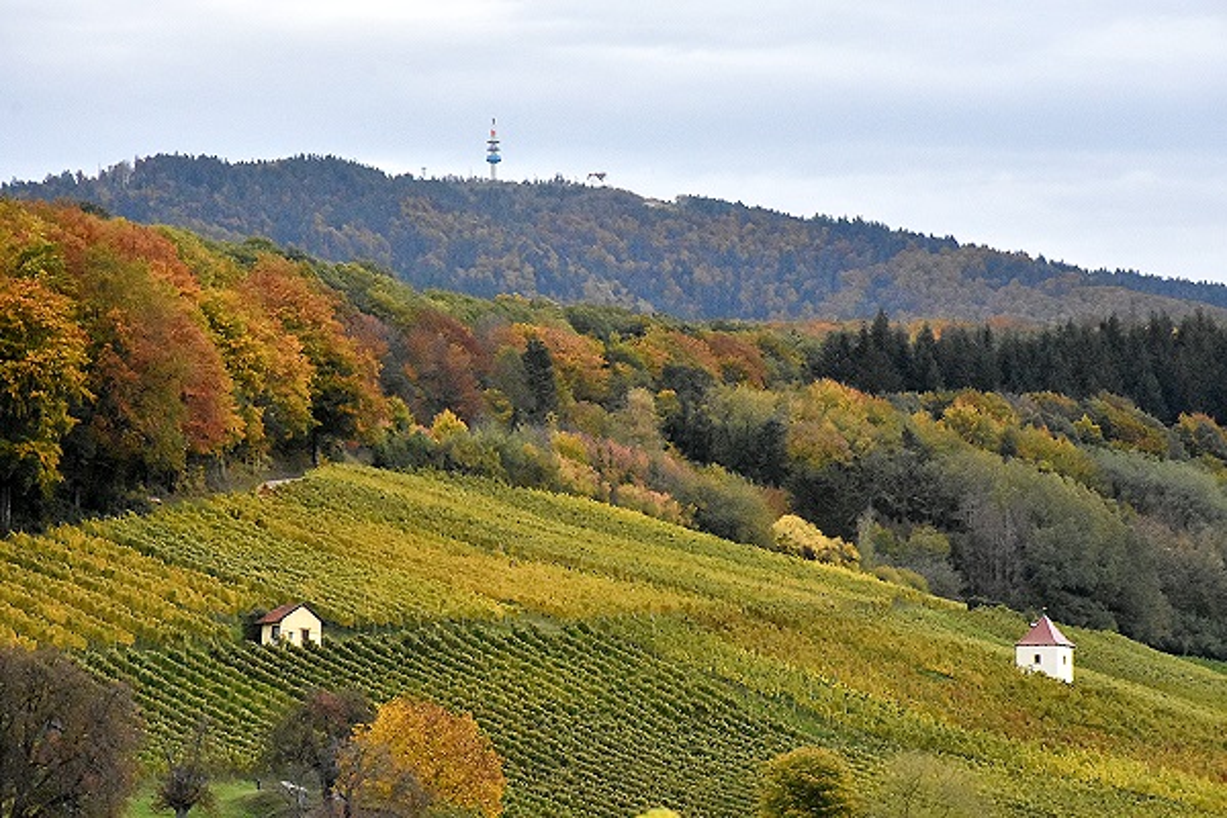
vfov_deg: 9.6
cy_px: 409
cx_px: 614
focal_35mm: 142
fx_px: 4856
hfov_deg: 14.4
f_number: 10
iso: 5600
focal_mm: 95
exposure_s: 1/8000
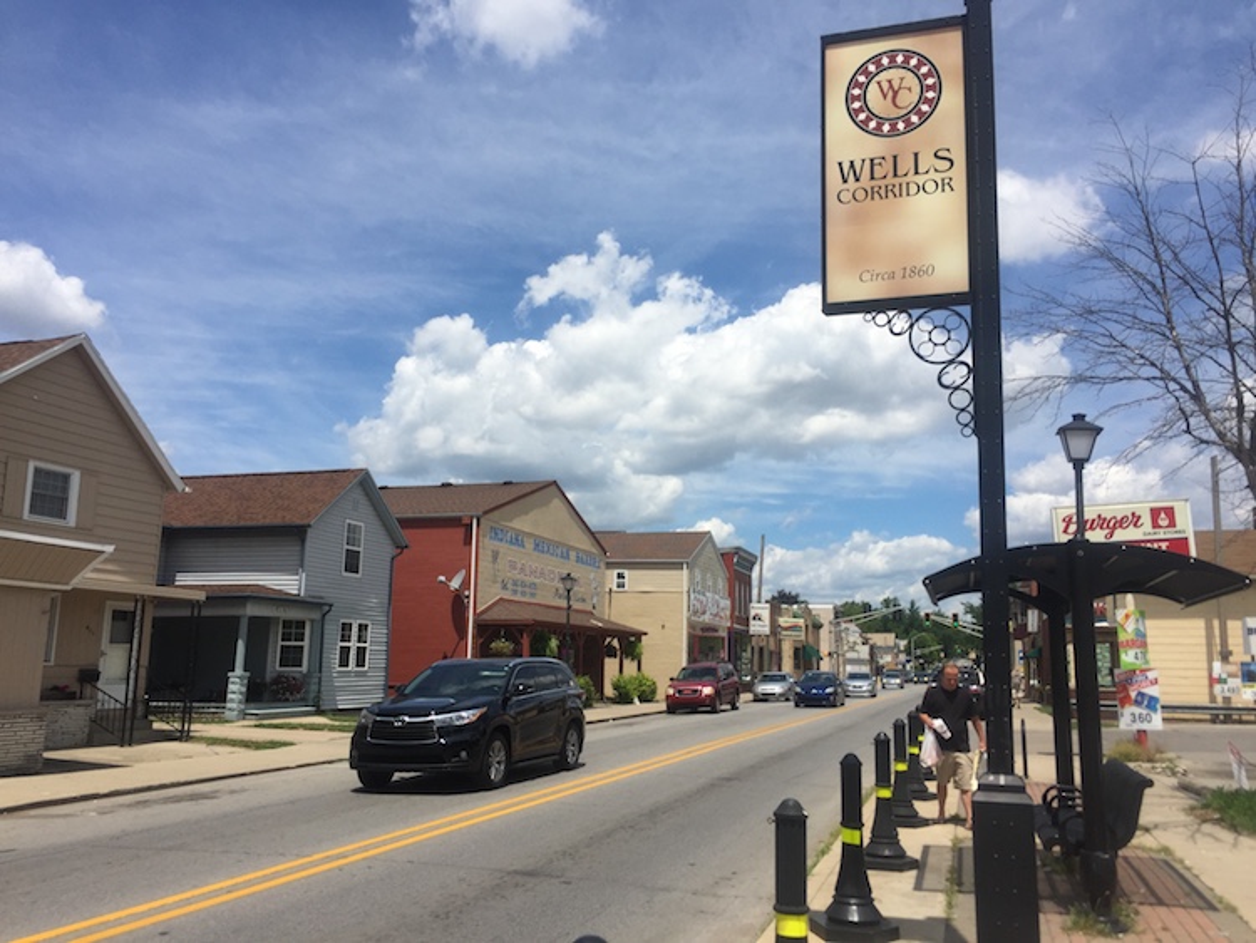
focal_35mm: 29
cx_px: 628
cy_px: 472
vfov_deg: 48.3
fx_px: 1053
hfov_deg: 61.6
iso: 32
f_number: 2.2
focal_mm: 4.15
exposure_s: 1/3968
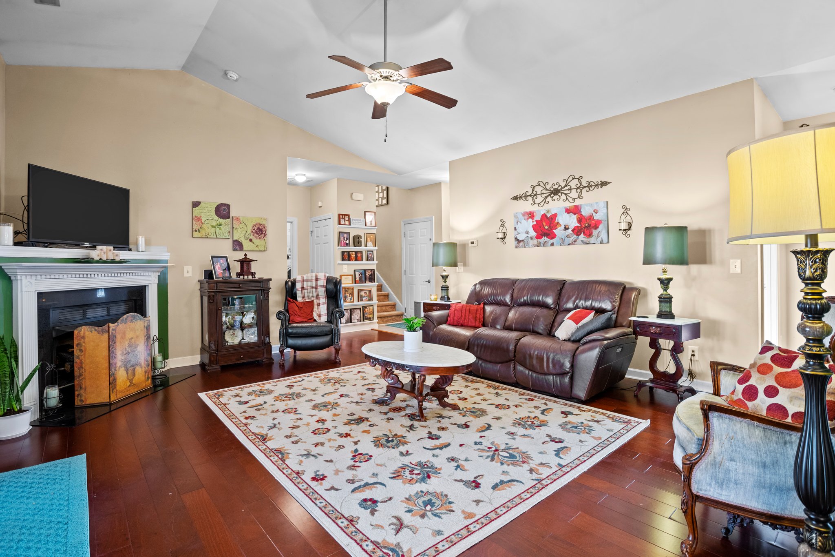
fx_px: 394
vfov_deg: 70.4
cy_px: 278
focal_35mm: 17
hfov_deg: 93.3
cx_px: 418
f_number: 8
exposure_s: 1
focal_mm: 17
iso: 400
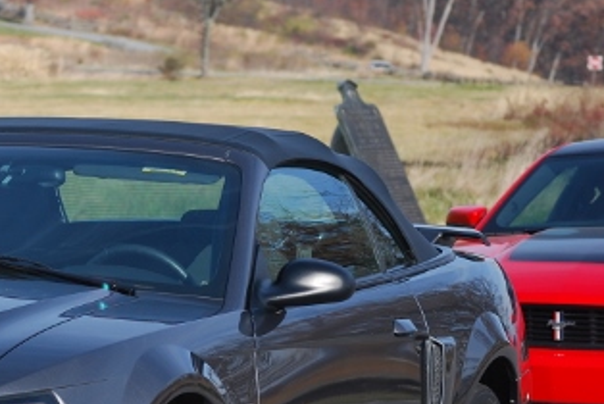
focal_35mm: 251
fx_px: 4215
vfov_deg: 5.5
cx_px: 10
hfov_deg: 8.2
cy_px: 335
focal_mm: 82
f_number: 5.6
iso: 160
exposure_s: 1/500
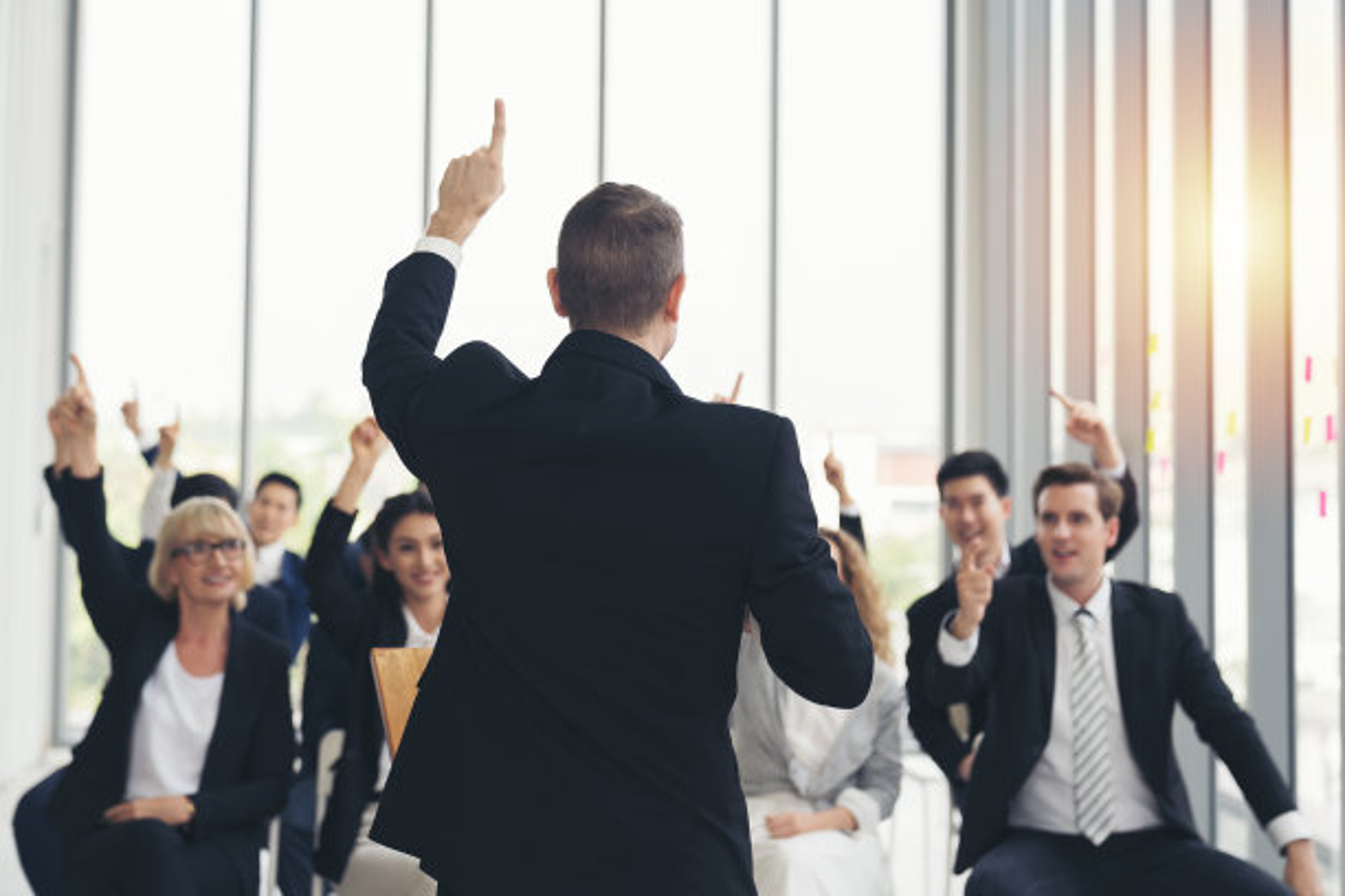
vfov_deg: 23.8
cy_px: 448
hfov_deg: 35.1
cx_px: 672
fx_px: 2129
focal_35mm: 57
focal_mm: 57
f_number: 2.8
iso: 200
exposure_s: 1/400
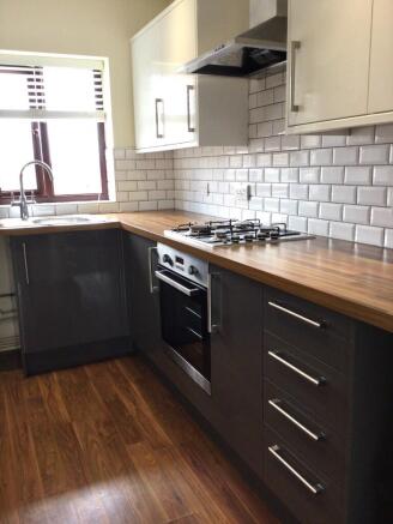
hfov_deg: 45.5
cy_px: 262
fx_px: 469
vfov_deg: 58.3
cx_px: 196
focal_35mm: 31
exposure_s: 1/50
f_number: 2.4
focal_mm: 3.3
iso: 32
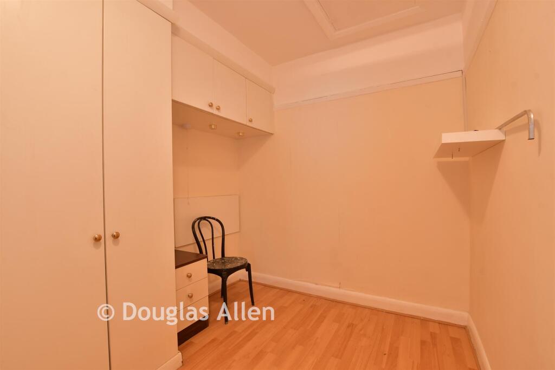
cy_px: 185
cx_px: 278
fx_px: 231
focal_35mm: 15
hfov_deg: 100.4
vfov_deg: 77.3
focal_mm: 10
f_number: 8
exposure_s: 1
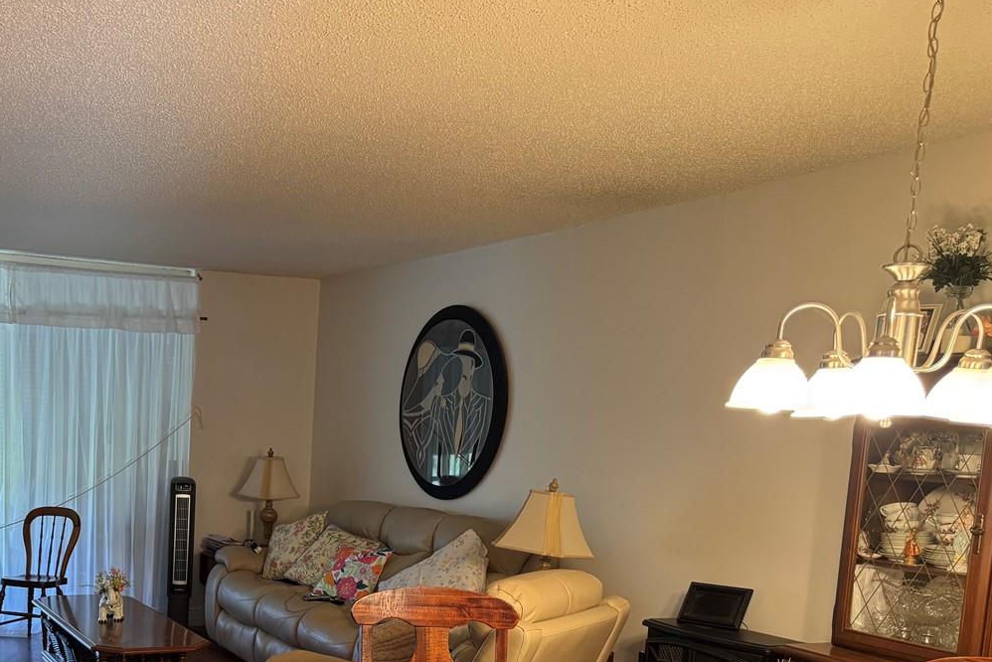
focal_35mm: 40
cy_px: 572
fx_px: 1102
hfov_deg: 46.3
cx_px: 219
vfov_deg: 32.1
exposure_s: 1/60
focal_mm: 6.76
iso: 500
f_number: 1.78
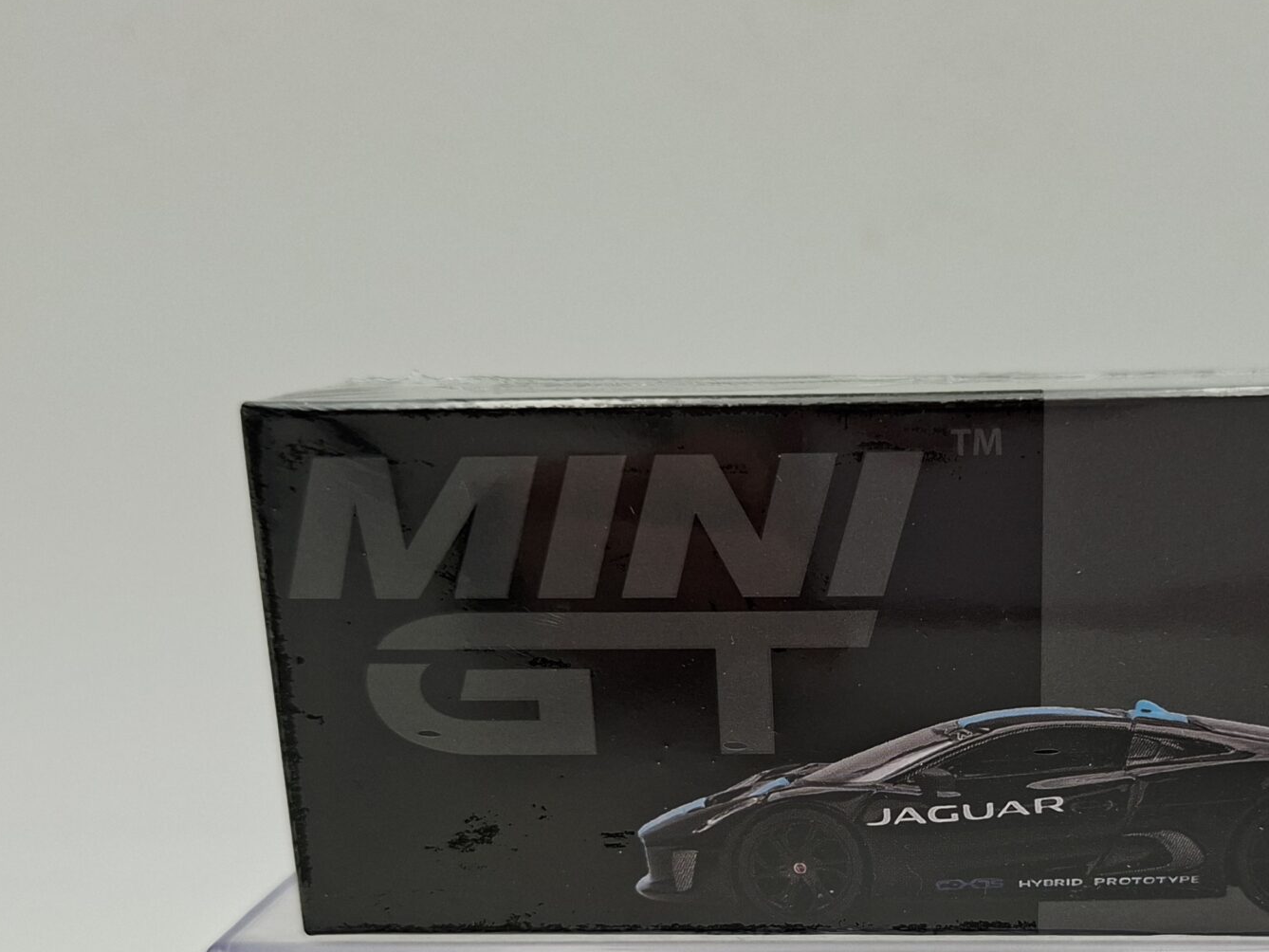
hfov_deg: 42.1
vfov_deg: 31.7
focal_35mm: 44
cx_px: 897
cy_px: 808
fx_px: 1613
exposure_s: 1/385
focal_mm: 5.54
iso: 50
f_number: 1.8
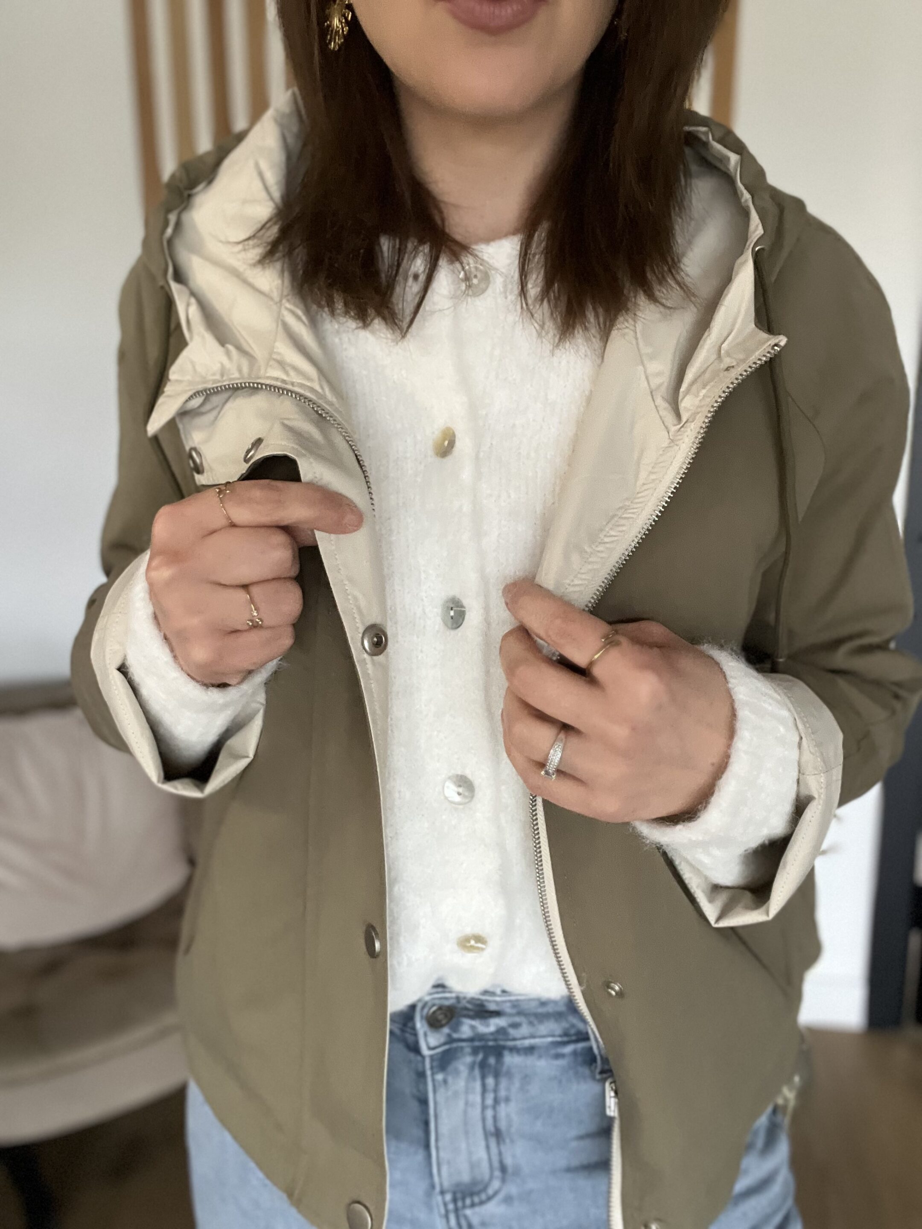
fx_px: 1065
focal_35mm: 30
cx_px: 461
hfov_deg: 46.8
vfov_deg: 60.0
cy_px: 614
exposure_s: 1/55
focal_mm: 2.71
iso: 400
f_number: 2.2
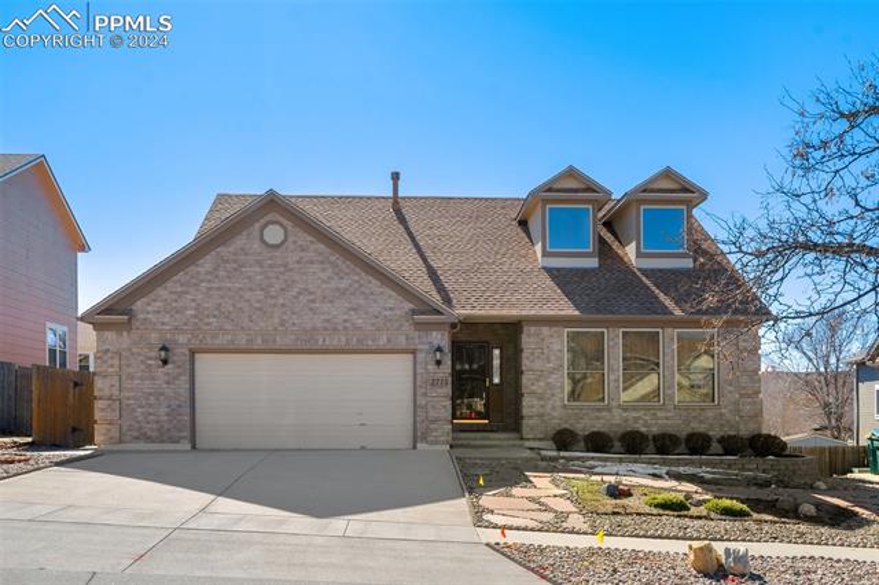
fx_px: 781
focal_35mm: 32
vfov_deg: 41.1
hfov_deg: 58.7
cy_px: 292
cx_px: 440
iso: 500
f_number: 7.1
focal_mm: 32
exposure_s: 1/640
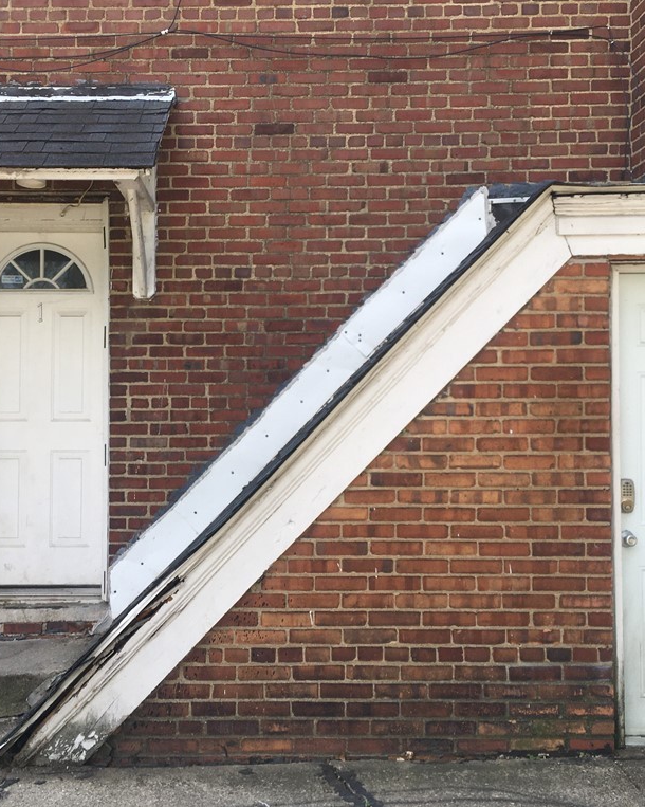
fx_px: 907
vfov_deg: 47.9
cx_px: 273
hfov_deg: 39.0
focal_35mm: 38
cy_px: 404
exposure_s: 1/686
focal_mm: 4.15
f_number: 2.2
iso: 25
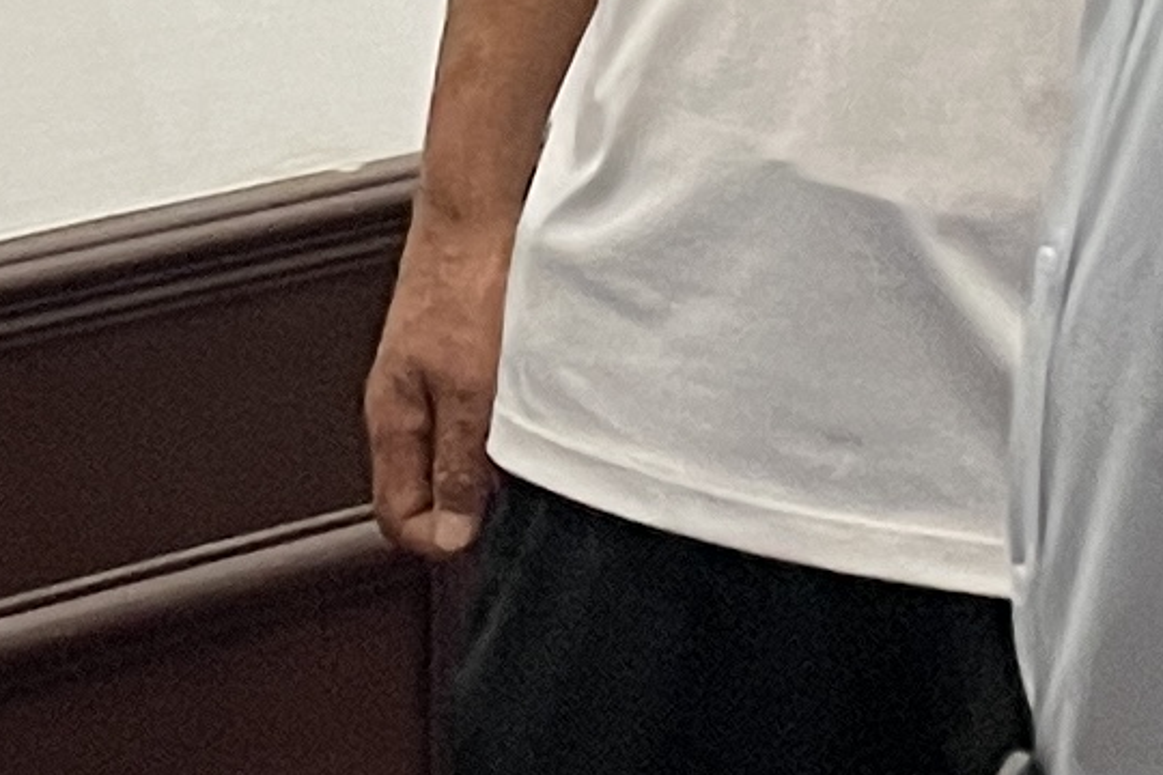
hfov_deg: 10.2
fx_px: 6525
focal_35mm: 202
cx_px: 246
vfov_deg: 6.6
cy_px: -730
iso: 125
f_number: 1.6
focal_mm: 4.2
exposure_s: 1/50
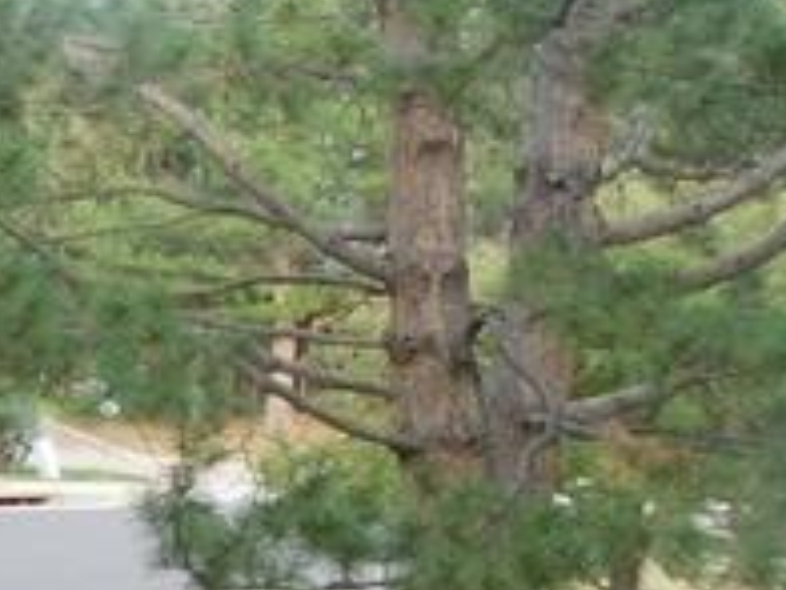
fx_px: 2725
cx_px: -802
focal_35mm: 120
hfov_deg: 13.8
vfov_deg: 12.3
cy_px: 331
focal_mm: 4
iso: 125
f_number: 3
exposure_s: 1/100
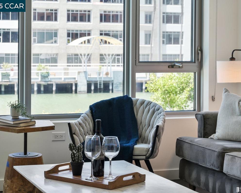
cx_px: 122
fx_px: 614
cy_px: 96
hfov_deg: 22.2
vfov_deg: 17.9
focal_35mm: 86
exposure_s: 1/20
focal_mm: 76
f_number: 11
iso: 400
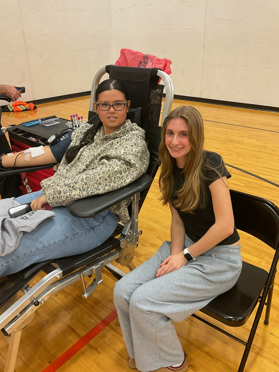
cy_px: 186
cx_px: 140
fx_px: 312
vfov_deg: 61.7
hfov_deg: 48.2
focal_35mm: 29
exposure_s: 1/60
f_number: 1.8
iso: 80
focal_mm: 3
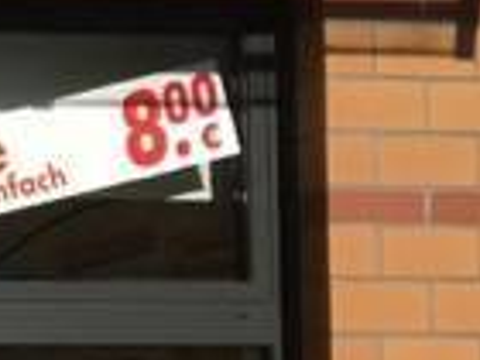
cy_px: 468
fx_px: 2357
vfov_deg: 8.6
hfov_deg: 10.0
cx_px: -734
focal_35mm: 170
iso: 25
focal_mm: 4.15
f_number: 2.2
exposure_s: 1/2959
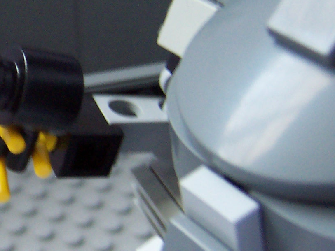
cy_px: 113
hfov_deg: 20.3
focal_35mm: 90
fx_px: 871
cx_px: -73
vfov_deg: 16.4
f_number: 2.8
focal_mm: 5.6
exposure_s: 1/10
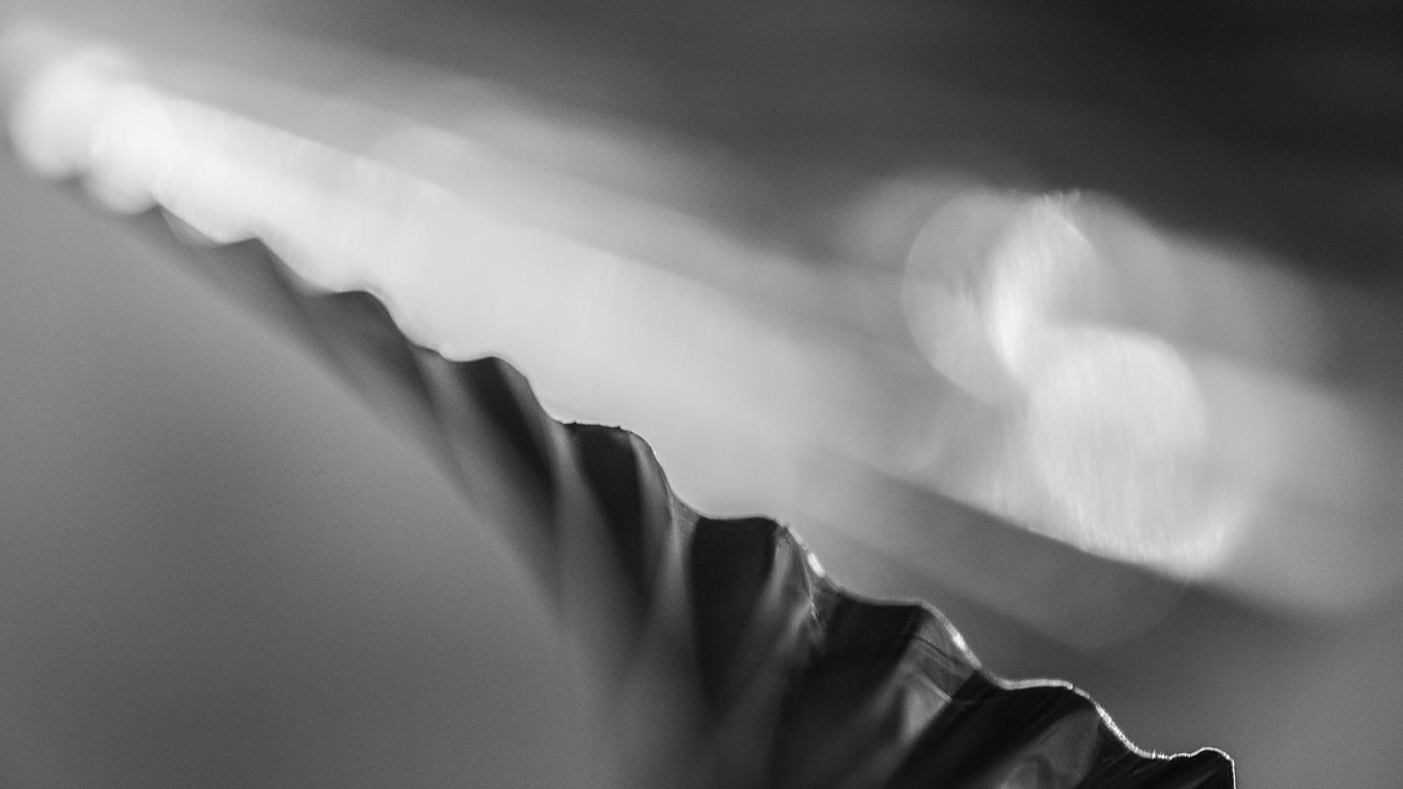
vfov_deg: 19.1
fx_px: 2344
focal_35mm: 63
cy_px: 373
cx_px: 702
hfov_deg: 33.3
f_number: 5
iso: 4000
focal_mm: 60
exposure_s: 1/40
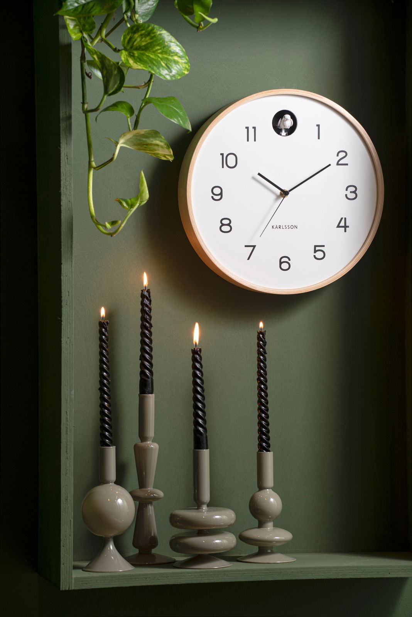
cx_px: 206
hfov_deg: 10.2
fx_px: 2315
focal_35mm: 135
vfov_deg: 15.2
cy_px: 308
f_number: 6.3
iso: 160
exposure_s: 1/13
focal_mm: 135
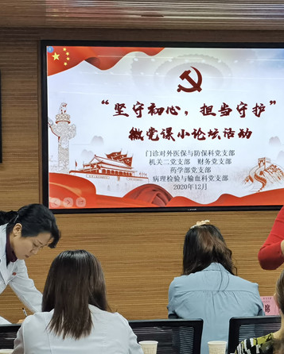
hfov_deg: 11.8
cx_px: 231
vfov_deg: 14.8
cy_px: 178
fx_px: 1365
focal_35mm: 130
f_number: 2.4
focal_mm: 7.48
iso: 320
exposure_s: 1/100
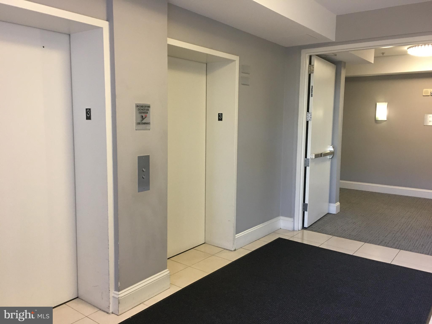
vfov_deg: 48.2
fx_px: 362
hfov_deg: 61.7
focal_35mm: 29
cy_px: 162
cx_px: 216
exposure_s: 1/15
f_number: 2.2
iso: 80
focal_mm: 4.15
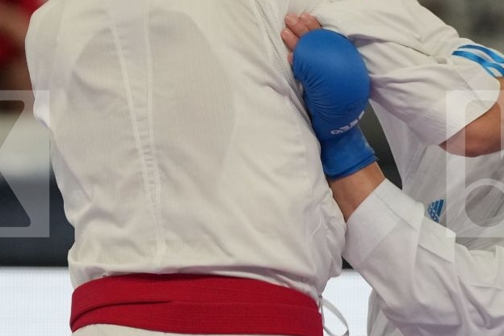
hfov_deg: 2.4
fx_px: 12123
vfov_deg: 1.6
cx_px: 248
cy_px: 164
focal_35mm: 866
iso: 2000
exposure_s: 1/1000
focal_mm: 200
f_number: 2.8
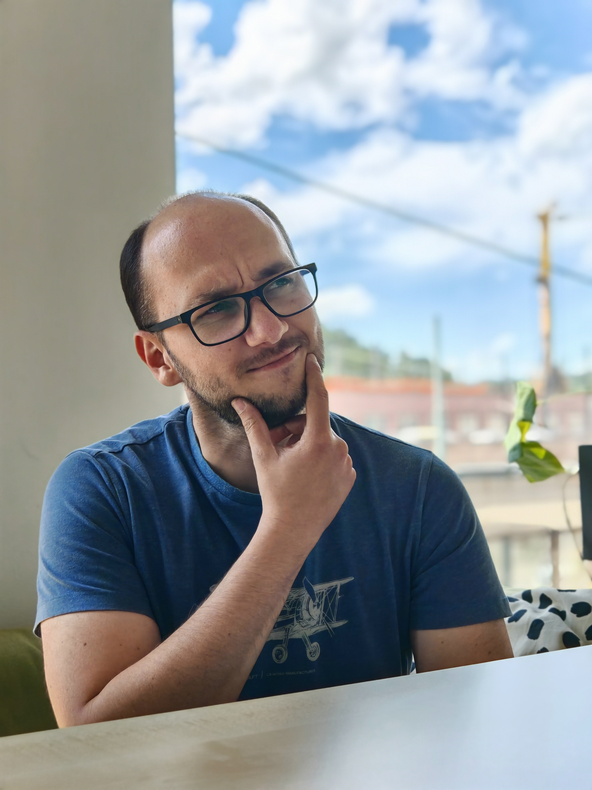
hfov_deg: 27.0
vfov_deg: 35.5
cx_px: 296
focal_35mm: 54
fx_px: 1231
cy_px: 395
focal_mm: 6.67
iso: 50
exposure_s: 1/220
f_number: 2.8
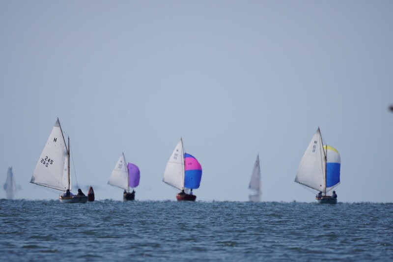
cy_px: 131
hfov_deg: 2.3
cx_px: 196
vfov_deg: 1.5
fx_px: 9822
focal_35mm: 900
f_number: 6.3
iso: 160
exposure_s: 1/1250
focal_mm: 600
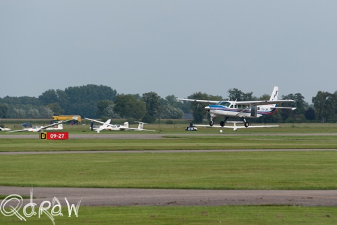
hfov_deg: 9.2
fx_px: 2105
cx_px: 168
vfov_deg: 6.1
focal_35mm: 225
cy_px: 112
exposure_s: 1/400
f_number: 7.1
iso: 100
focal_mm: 150
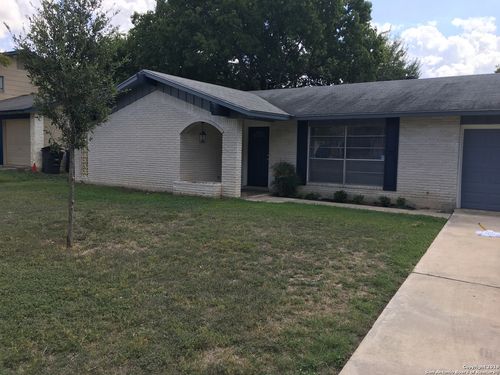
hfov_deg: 61.7
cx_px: 250
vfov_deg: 48.2
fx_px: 419
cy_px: 188
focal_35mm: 29
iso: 25
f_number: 2.2
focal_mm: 4.15
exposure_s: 1/746
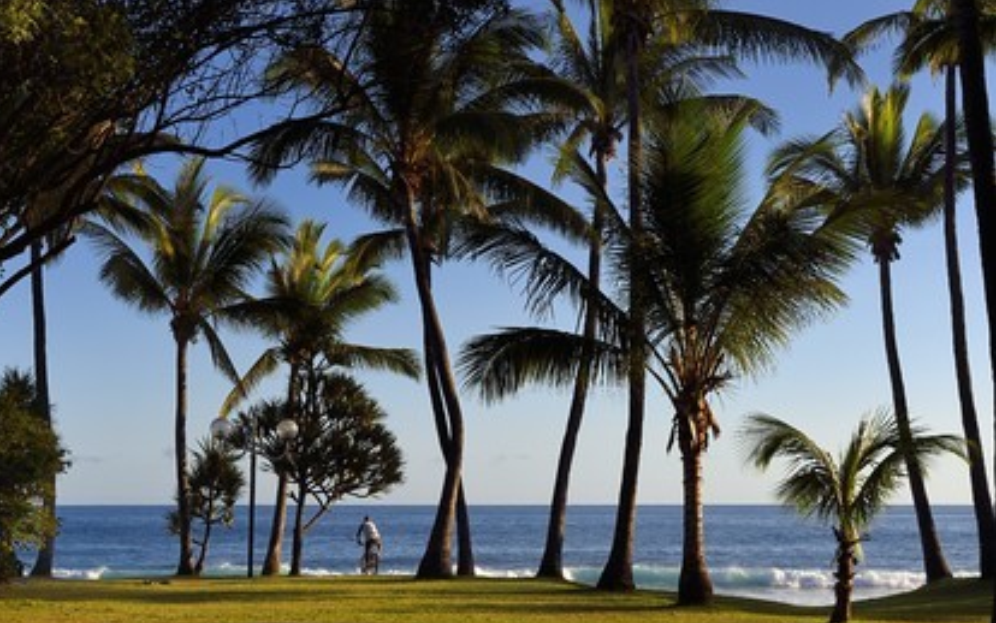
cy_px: 315
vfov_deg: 21.7
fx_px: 1629
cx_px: 493
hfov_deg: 34.0
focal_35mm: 60
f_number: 10
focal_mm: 58
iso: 200
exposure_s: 1/500
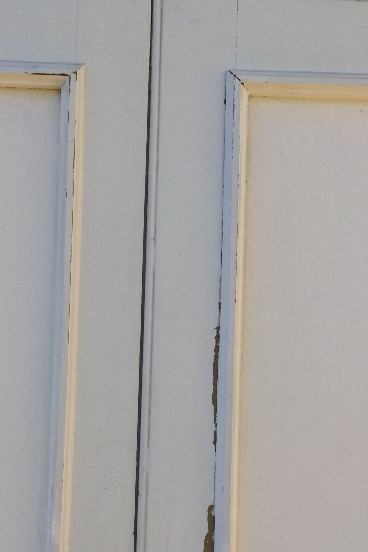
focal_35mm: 46
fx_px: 705
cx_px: 143
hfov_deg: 29.2
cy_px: 297
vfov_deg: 42.7
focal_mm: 3.3
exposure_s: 1/1314
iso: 25
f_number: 2.4
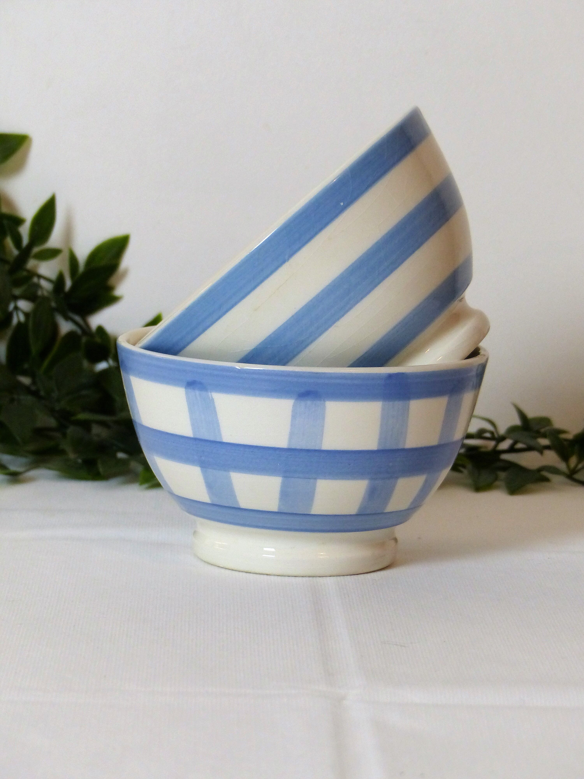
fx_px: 3104
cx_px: 292
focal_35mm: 138
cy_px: 390
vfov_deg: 14.3
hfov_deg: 10.7
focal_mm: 22.6
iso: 320
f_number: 2.8
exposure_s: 1/80
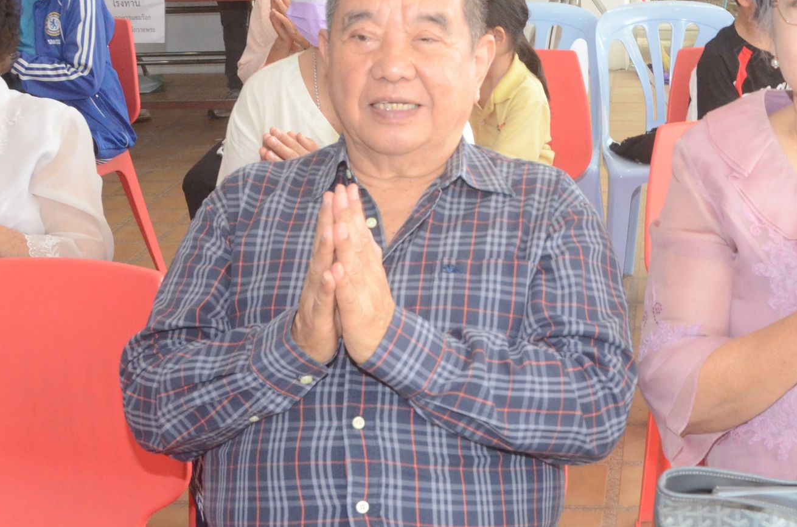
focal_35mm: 63
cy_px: 191
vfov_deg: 21.4
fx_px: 1392
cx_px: 624
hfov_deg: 31.2
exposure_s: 1/60
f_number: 9
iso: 2500
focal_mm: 22
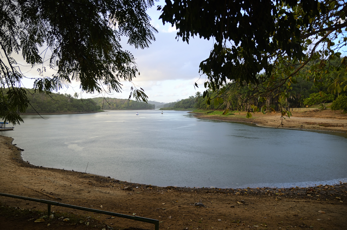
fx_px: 245
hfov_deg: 70.6
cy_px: 115
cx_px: 174
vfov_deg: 50.2
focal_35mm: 26
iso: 100
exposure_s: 1/125
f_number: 3.2
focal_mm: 17
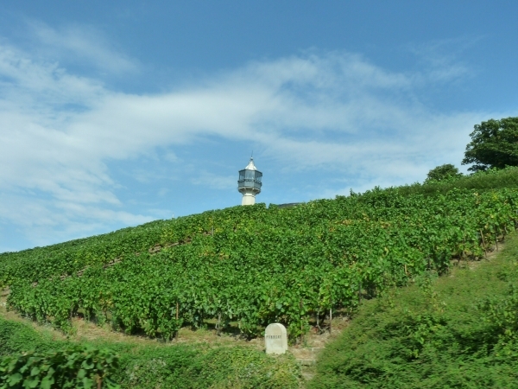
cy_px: 194
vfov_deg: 34.3
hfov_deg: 44.8
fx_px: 628
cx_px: 259
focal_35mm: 42
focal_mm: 7.4
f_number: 5.6
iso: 160
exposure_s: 1/400
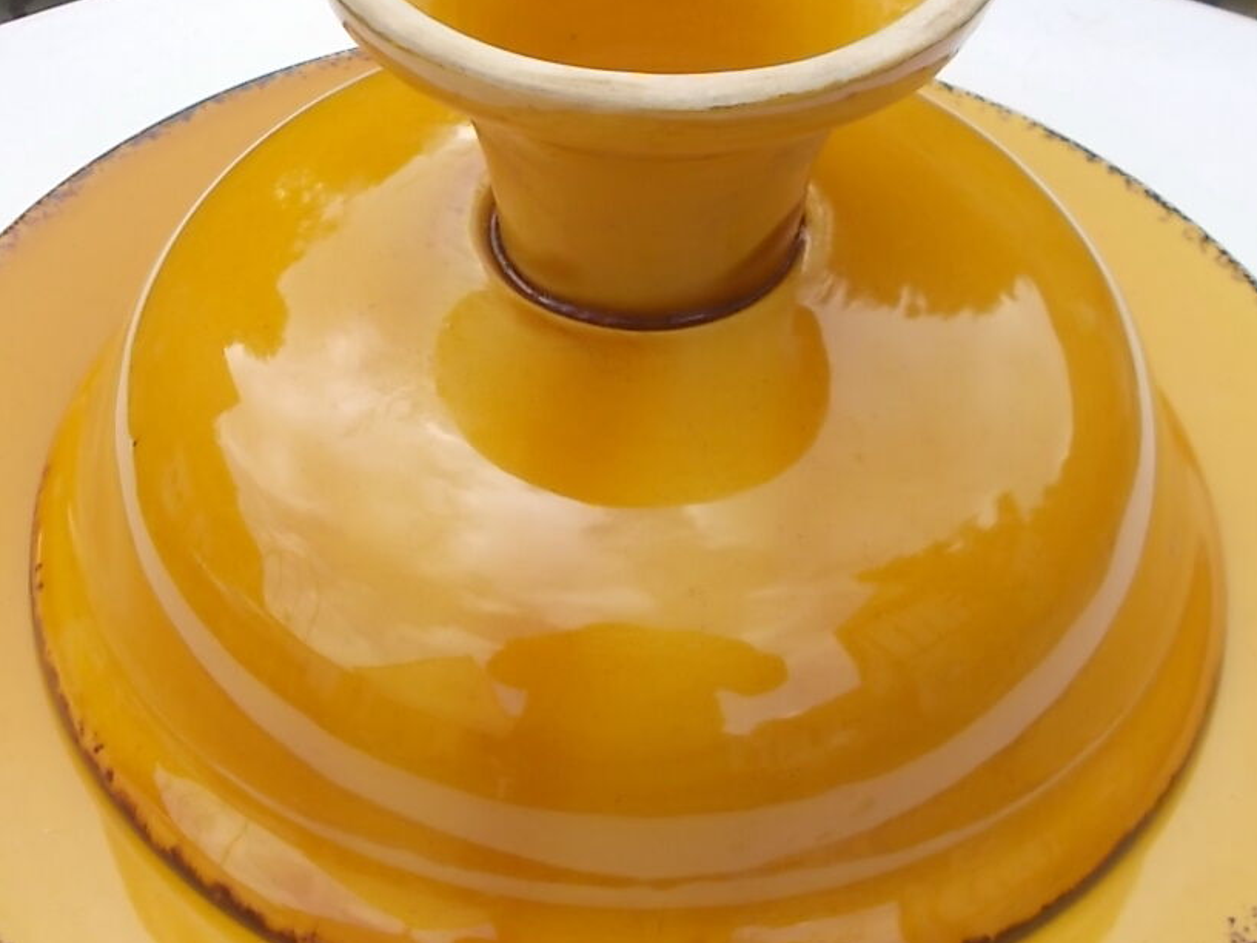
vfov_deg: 28.6
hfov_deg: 37.5
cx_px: 565
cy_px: 447
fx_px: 1852
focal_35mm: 51
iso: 80
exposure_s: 1/320
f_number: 3.2
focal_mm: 4.6
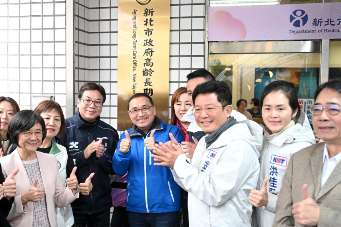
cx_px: 148
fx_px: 426
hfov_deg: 43.5
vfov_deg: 29.9
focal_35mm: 45
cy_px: 115
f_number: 4
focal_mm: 39
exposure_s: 1/125
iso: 3200
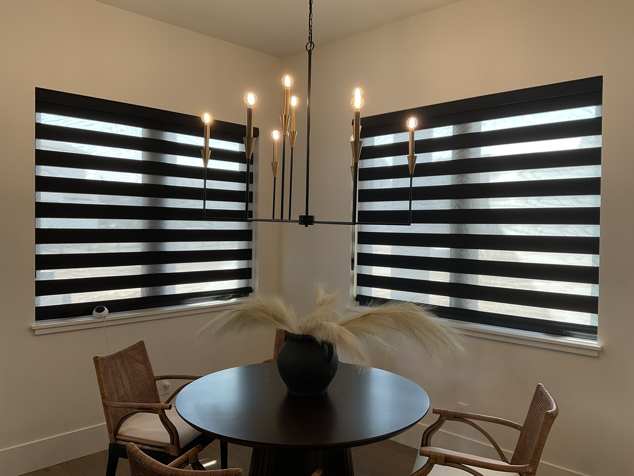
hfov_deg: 61.7
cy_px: 238
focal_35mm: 29
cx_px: 317
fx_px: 531
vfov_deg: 48.2
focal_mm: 3
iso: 32
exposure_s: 1/120
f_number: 1.8
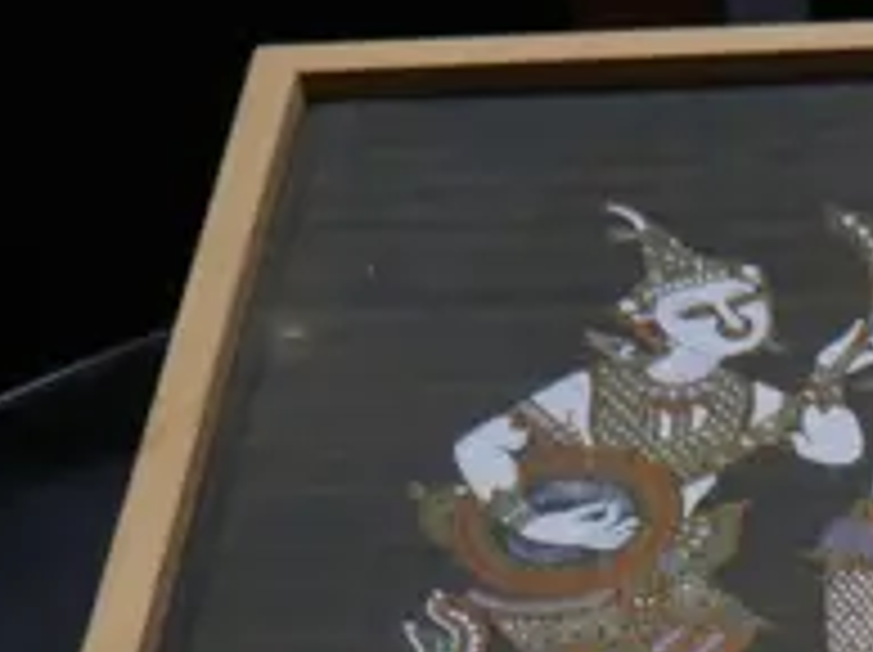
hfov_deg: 11.9
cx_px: 1768
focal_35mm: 148
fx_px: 3728
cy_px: 897
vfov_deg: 9.8
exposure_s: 1/125
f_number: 4
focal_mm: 14
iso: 200
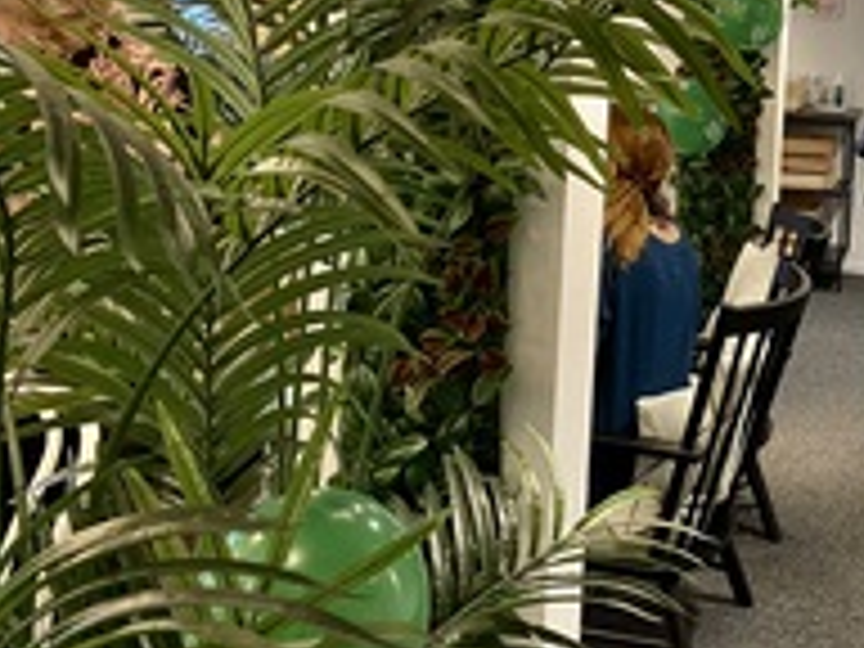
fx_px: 1523
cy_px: 112
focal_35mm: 61
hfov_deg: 29.7
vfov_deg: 23.6
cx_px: 846
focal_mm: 4.25
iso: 250
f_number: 1.8
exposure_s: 1/50
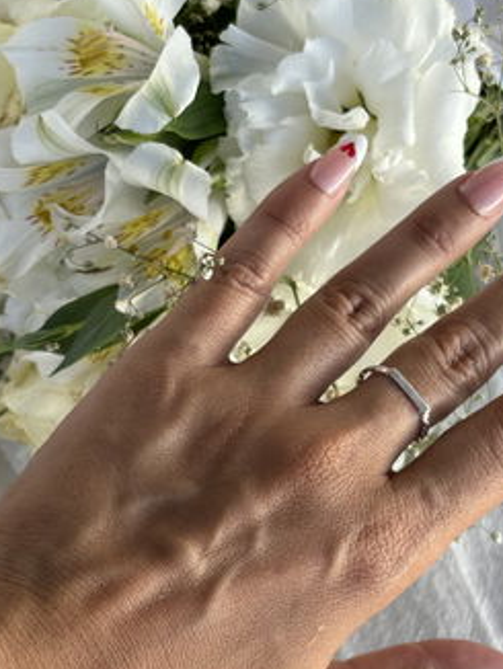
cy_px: 516
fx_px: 1645
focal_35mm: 85
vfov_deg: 22.7
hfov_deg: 17.3
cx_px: 123
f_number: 1.6
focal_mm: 5.96
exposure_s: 1/405
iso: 32
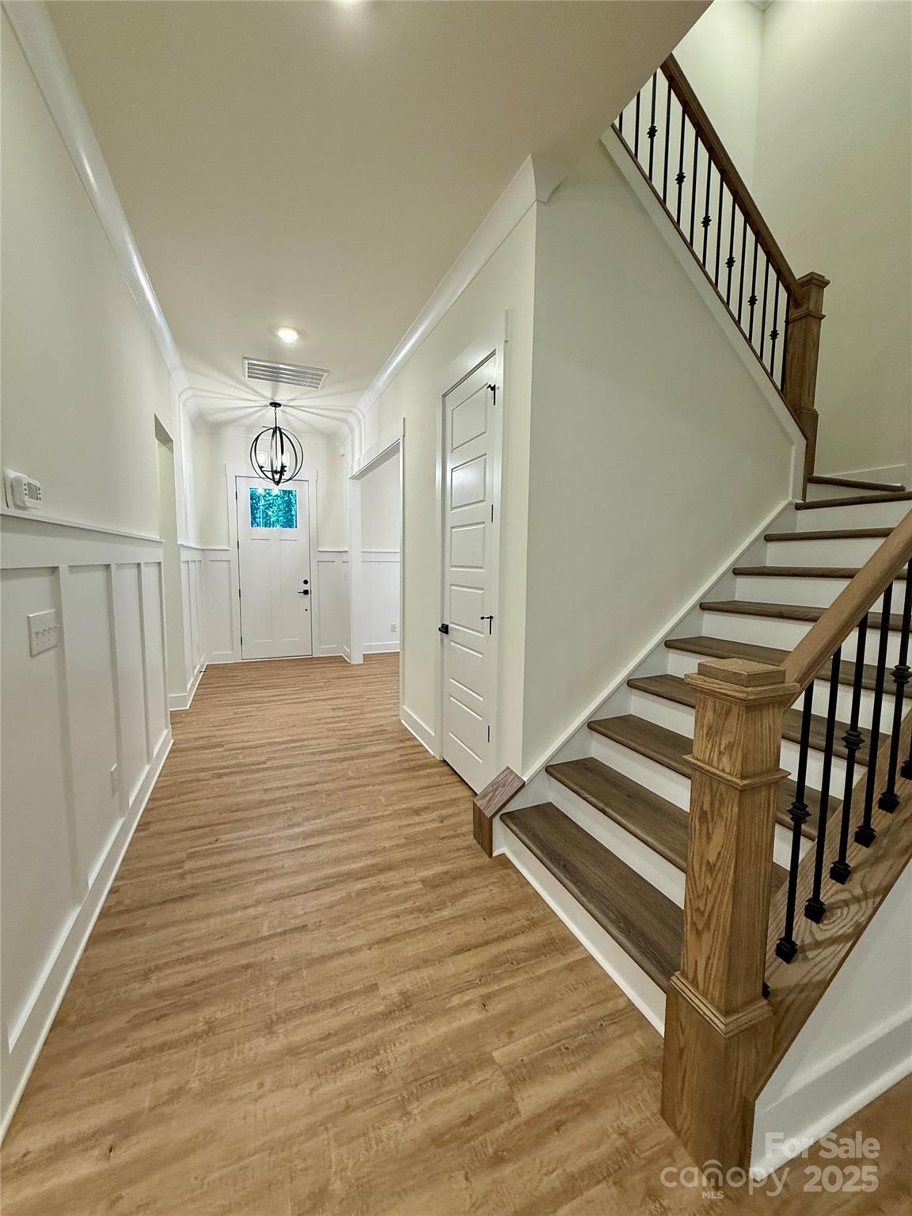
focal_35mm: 14
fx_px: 492
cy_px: 608
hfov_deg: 85.7
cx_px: 456
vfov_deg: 102.1
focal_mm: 2.22
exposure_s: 1/120
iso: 200
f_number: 2.2
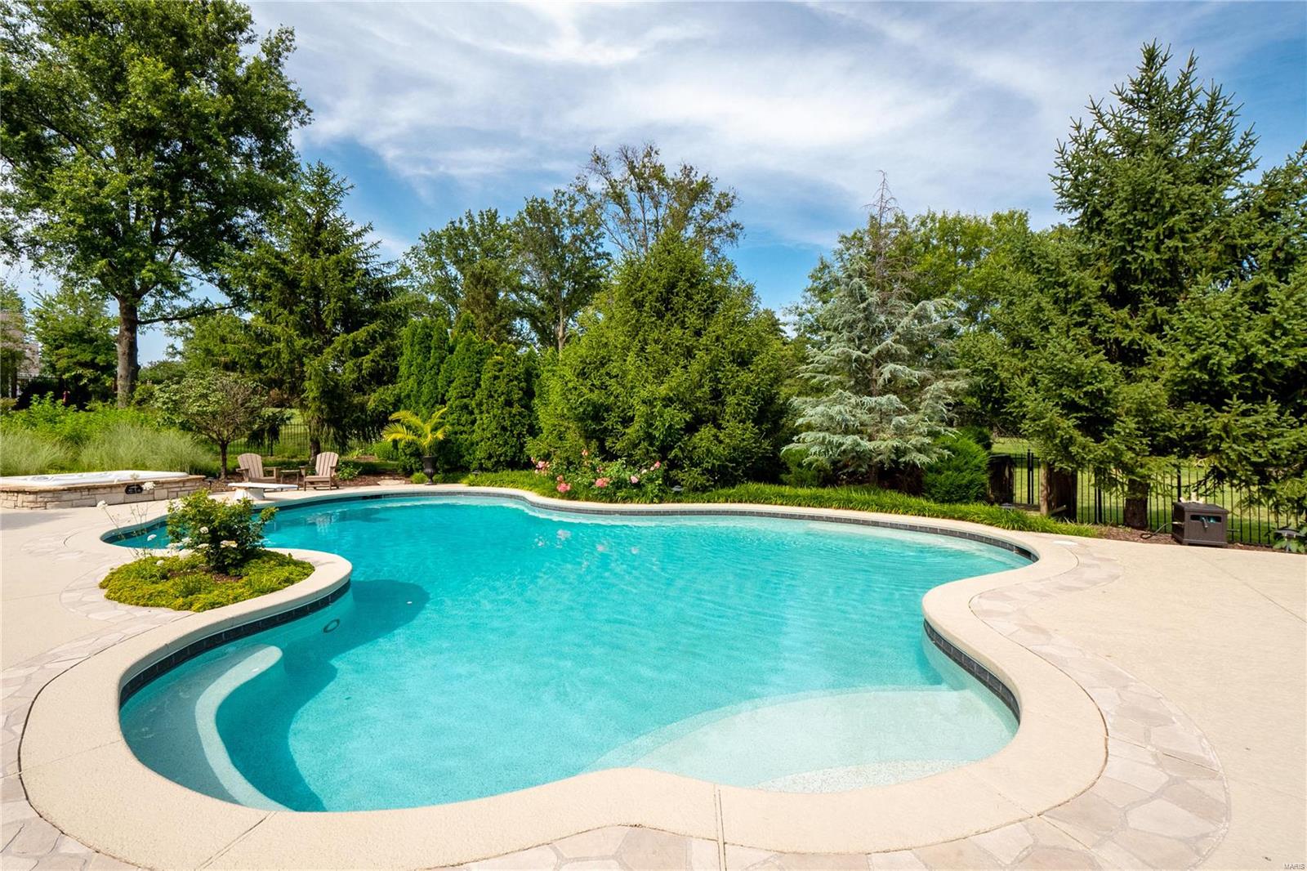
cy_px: 436
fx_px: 581
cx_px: 654
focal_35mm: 16
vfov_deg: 73.7
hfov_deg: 96.7
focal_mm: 8
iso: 400
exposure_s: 1/640
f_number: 8
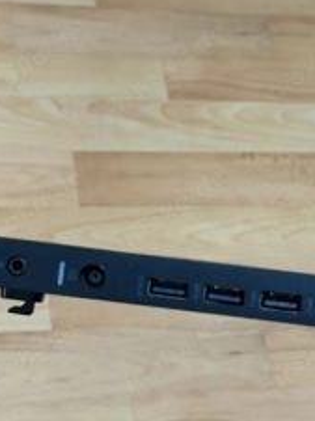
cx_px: 211
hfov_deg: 17.3
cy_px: 231
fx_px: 1033
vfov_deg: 23.0
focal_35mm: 85
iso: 500
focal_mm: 6.76
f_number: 1.78
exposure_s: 1/40
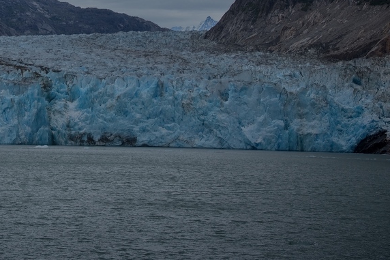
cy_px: -27
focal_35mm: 112
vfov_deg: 12.0
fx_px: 1213
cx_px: 30
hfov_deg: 17.9
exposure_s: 1/250
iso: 100
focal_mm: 50
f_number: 10
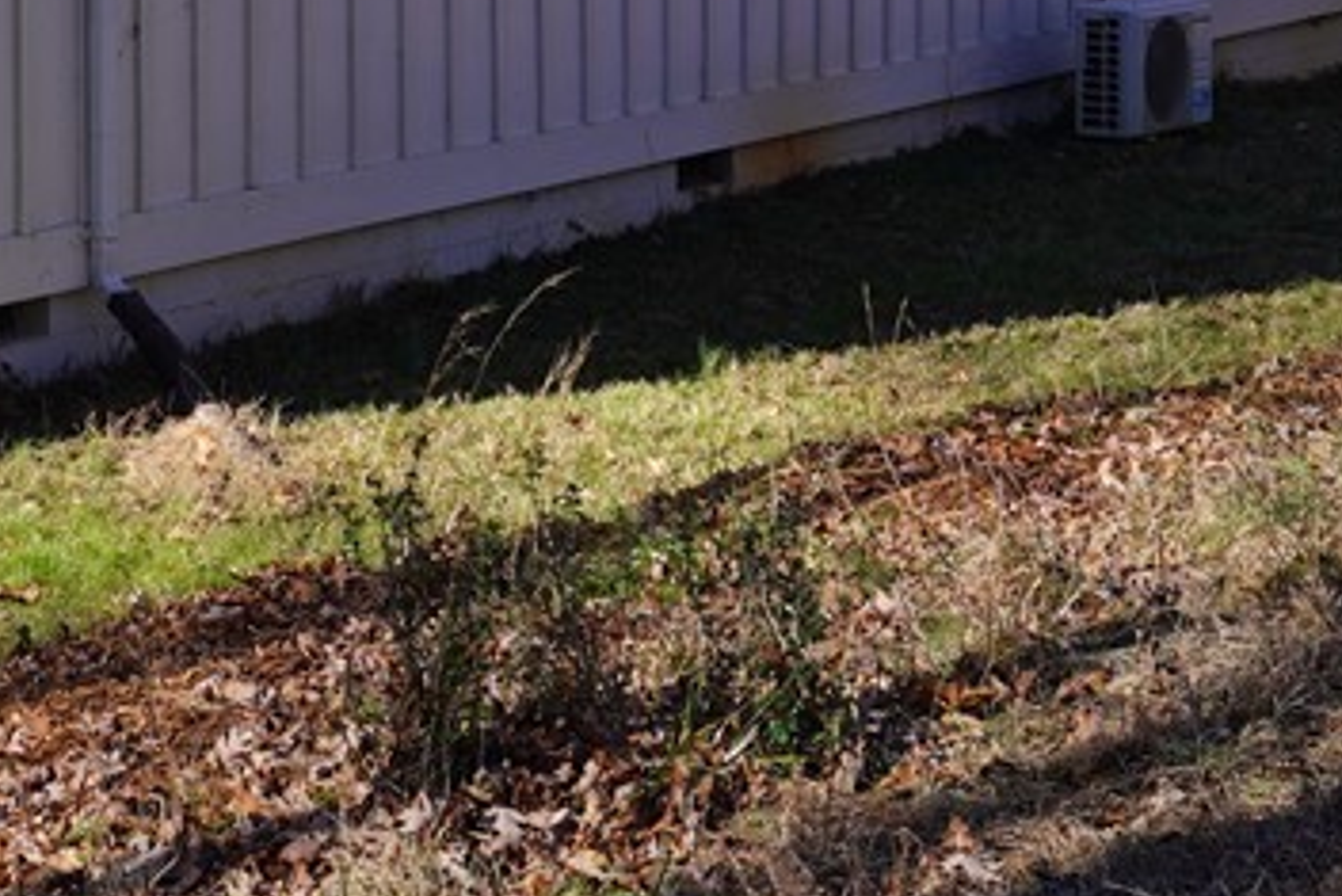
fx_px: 4139
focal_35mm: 111
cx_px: 267
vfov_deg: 11.9
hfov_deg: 18.2
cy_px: -328
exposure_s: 1/125
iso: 100
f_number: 9
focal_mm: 24
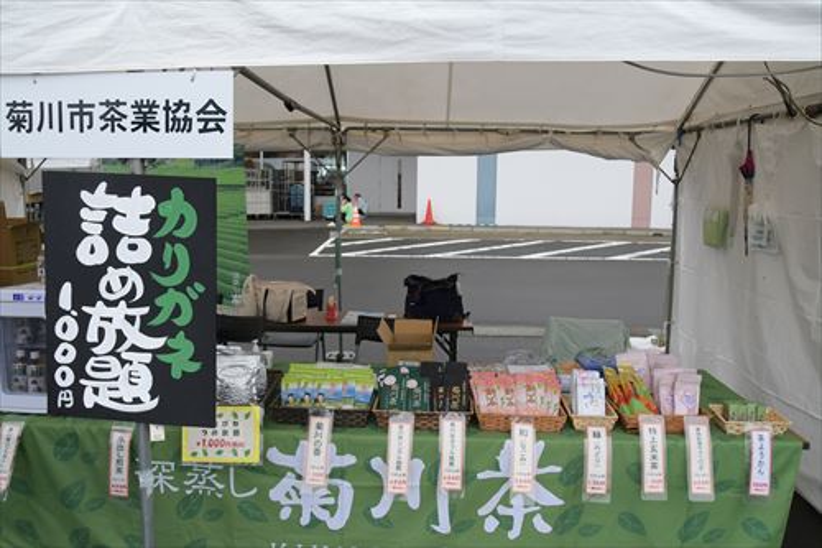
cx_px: 411
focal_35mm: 27
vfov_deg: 47.9
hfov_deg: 67.4
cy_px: 274
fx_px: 616
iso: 1250
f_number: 10
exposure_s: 1/400
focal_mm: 18
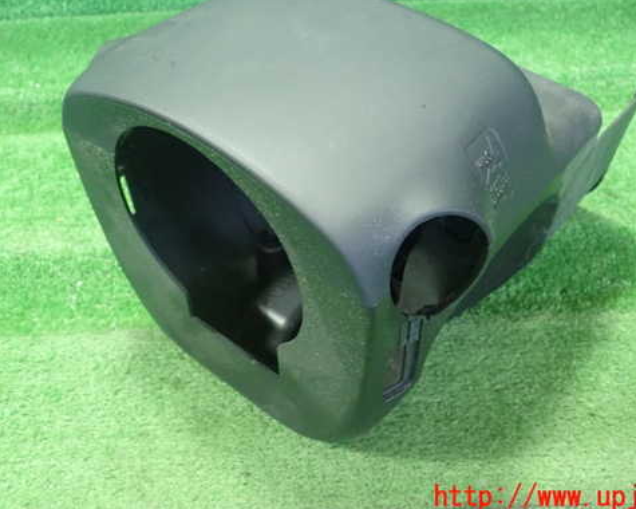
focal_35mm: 37
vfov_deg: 40.0
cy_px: 213
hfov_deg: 49.1
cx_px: 335
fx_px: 696
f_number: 2.3
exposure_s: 1/100
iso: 800
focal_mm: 5.5
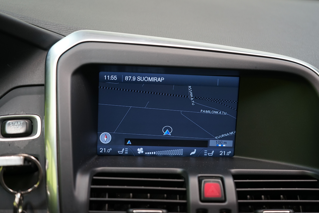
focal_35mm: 42
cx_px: 160
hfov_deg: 46.4
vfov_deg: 31.9
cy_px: 106
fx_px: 372
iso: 640
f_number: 4.5
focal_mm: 42
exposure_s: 1/30
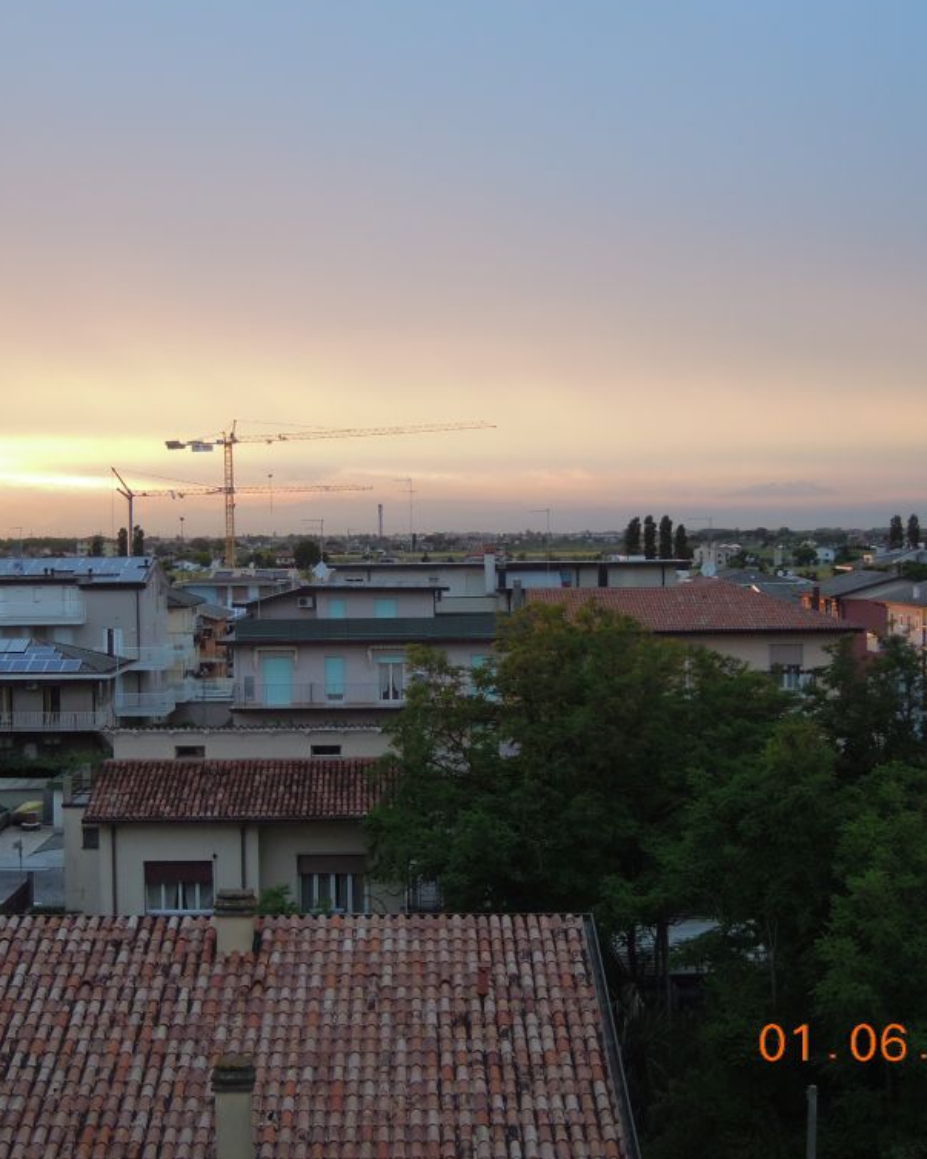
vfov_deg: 35.4
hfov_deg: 28.5
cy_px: 576
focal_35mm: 53
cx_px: 349
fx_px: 1818
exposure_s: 1/60
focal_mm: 7.2
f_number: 2.6
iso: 160
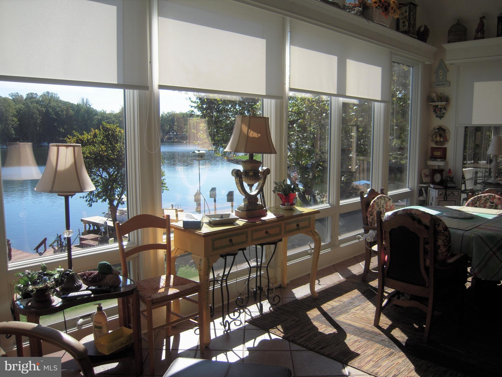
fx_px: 406
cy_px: 188
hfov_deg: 63.4
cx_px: 251
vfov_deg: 49.8
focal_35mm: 28
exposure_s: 1/400
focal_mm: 5
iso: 100
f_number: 2.7
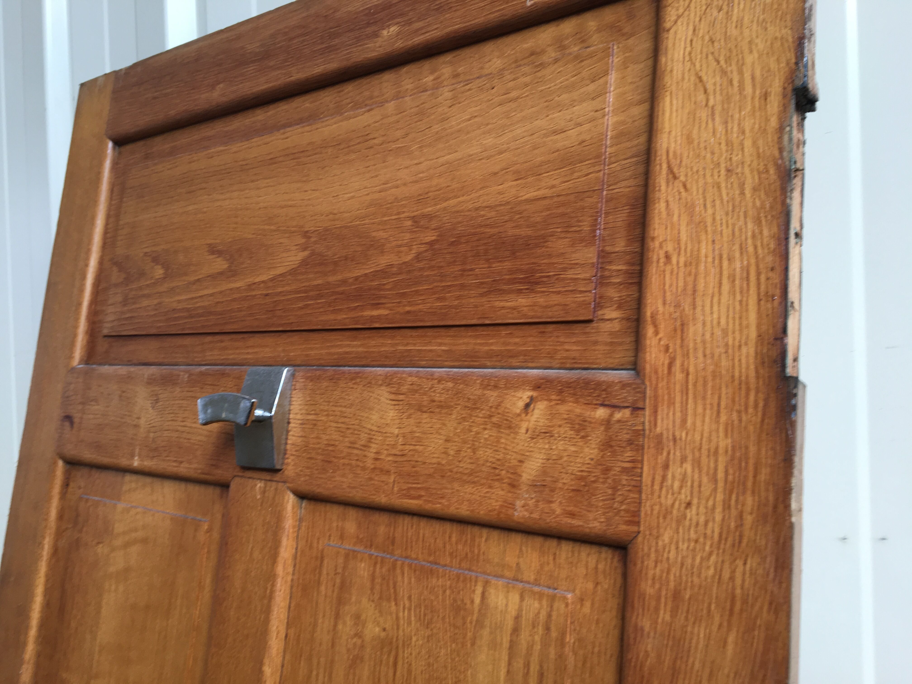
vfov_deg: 48.2
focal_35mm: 29
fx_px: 764
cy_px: 342
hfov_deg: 61.7
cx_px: 456
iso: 25
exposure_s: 1/50
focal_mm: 4.15
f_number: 2.2
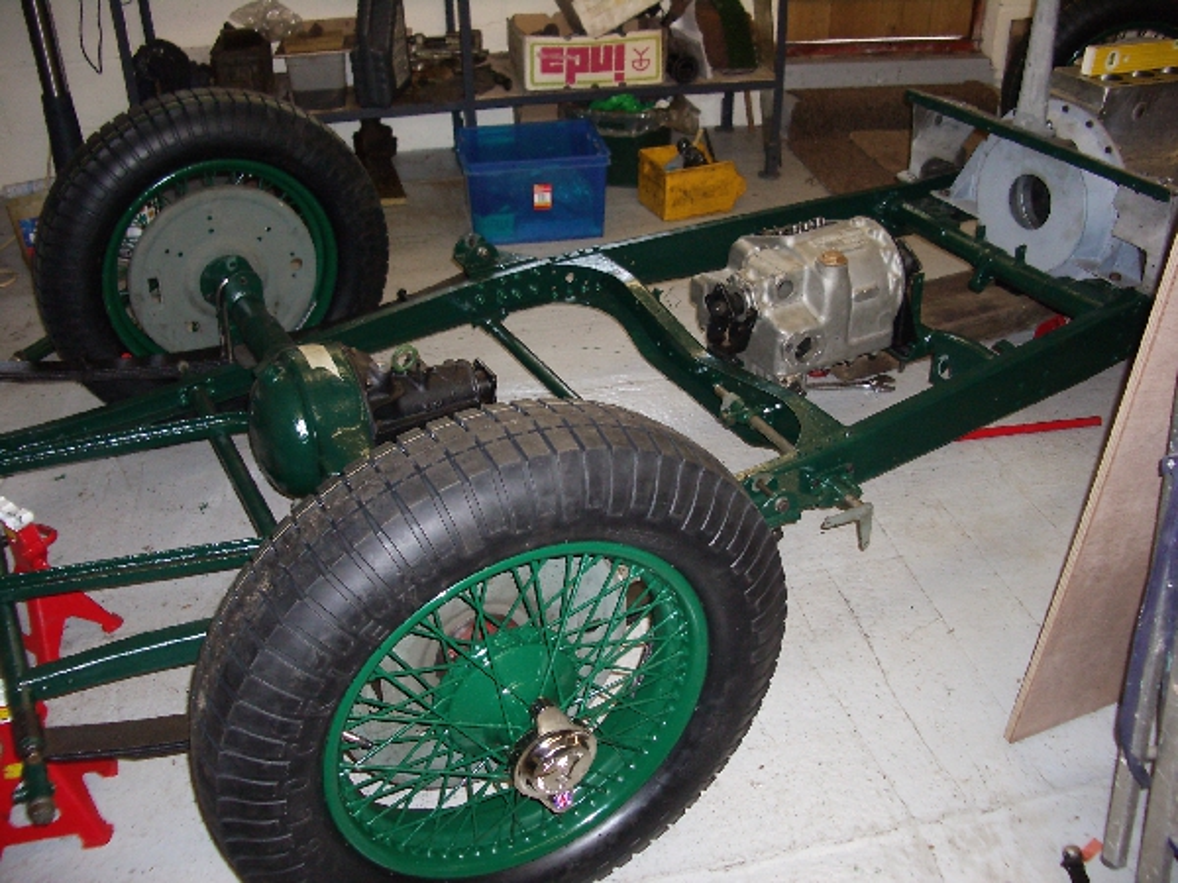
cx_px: 589
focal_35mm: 35
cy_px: 442
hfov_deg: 52.6
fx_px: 1191
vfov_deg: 40.7
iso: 200
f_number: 2.6
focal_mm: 5.8
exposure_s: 1/60
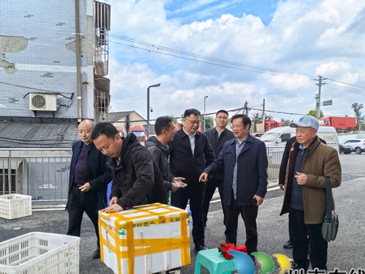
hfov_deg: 56.7
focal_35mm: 32
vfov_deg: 44.0
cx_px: 168
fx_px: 337
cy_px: 156
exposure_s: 1/1678
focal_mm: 5.52
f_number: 1.9
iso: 50
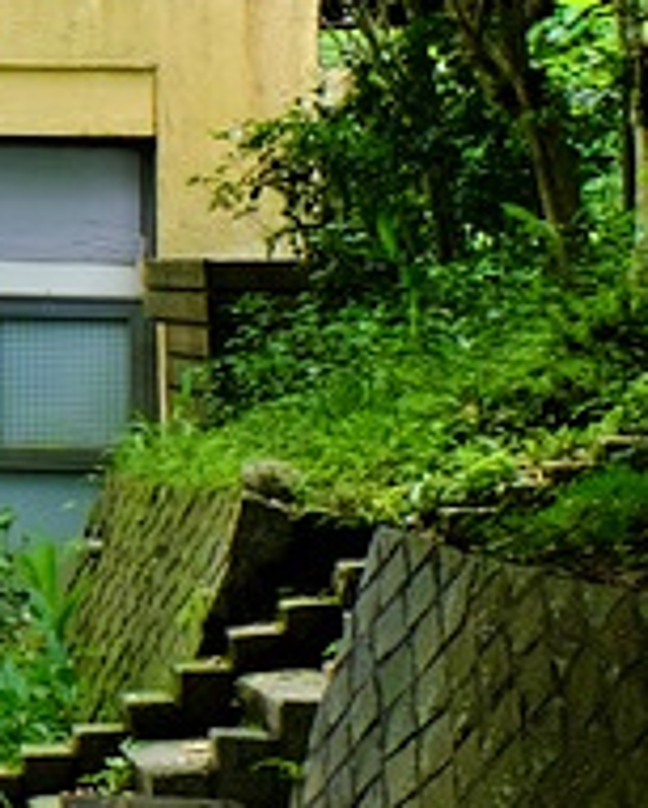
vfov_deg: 11.8
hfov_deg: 8.0
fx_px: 3857
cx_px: -1385
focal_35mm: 161
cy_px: -99
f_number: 8
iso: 400
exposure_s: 1/60
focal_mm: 21.1
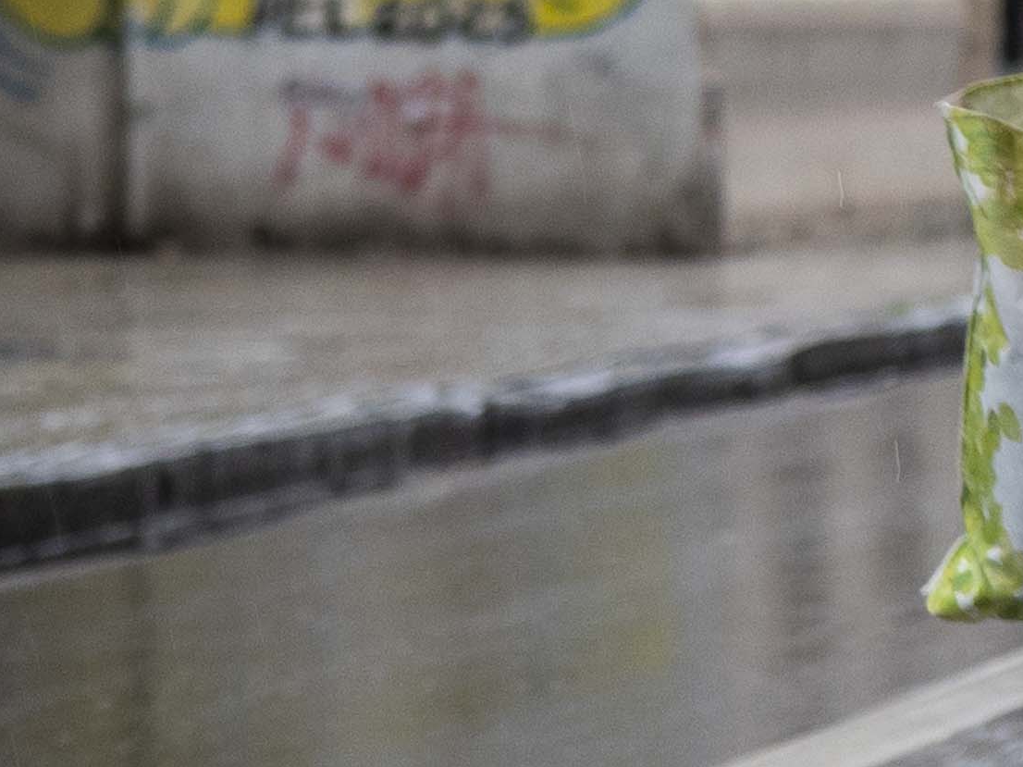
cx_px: 1905
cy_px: 68
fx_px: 13355
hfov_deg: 4.3
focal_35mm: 452
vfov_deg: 3.3
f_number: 4.5
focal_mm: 86
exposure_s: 1/125
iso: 1600
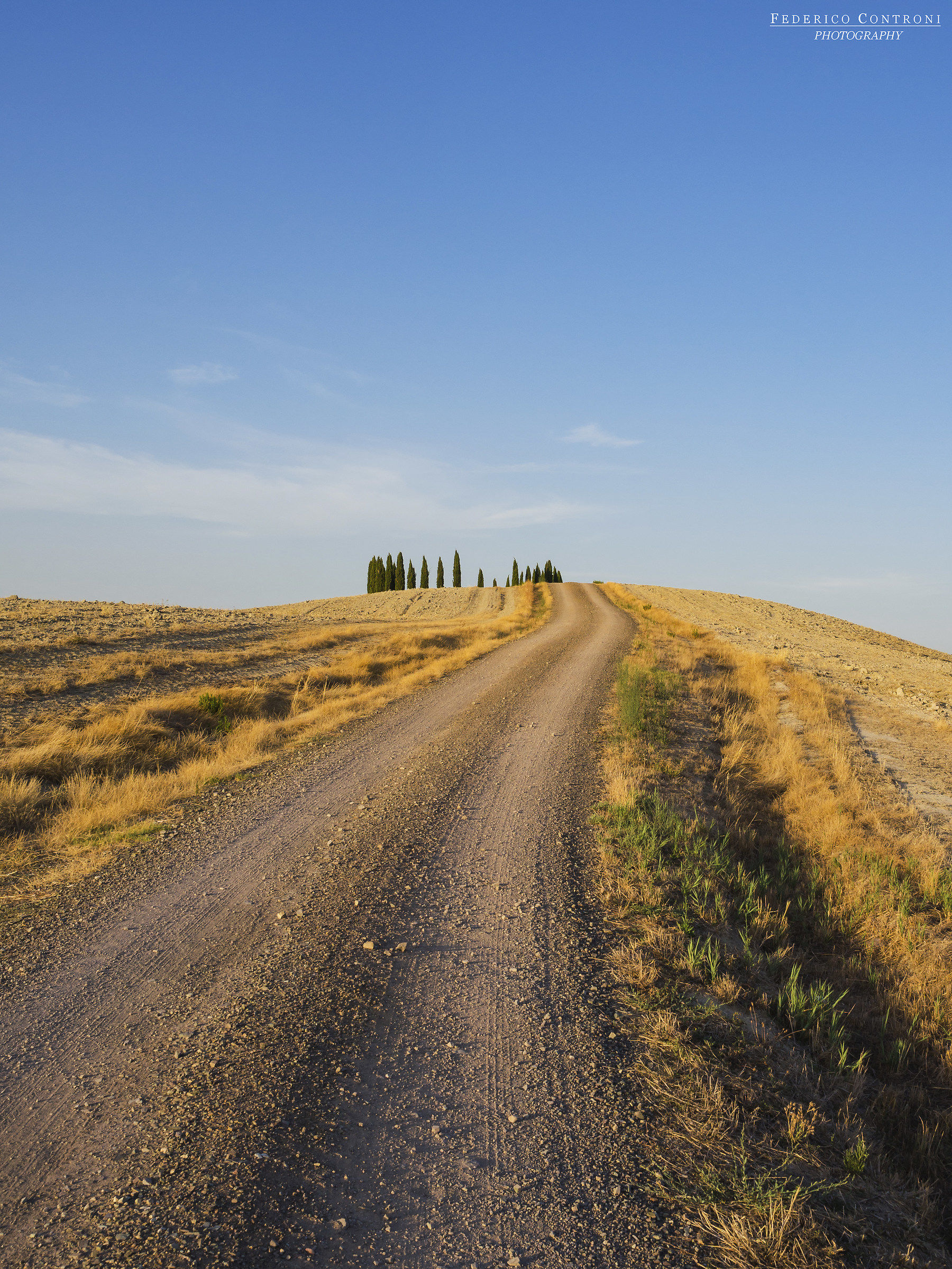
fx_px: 1393
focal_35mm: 38
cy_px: 634
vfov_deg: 49.0
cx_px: 476
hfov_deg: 37.7
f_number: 8
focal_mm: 19
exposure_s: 1/250
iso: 200
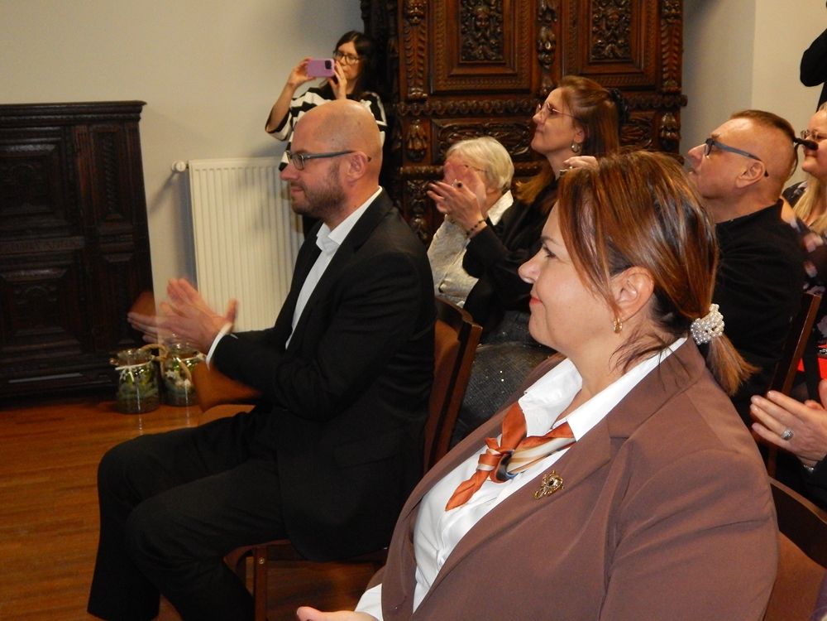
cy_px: 310
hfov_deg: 43.9
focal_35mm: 43
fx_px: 1027
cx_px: 414
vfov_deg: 33.6
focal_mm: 7.7
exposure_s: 1/30
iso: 800
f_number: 3.6
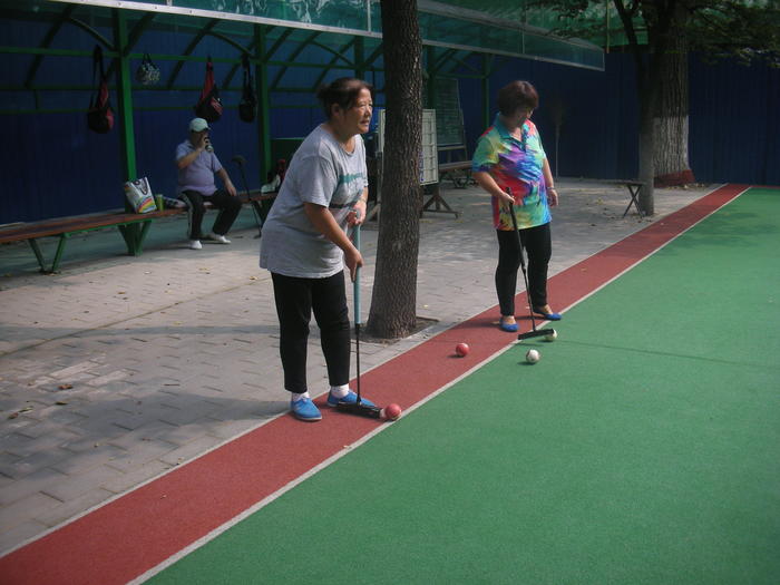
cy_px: 292
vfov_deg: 40.7
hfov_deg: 52.6
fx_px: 789
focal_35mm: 35
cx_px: 390
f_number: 2.8
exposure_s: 1/296
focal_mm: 5.8
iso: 50
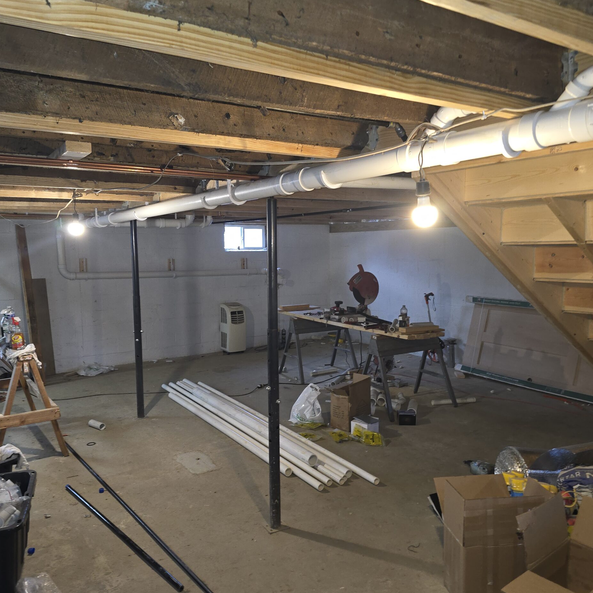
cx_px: 297
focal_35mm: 28
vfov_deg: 57.3
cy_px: 299
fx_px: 543
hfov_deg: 57.3
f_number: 1.7
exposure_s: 1/20
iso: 160
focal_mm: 6.3
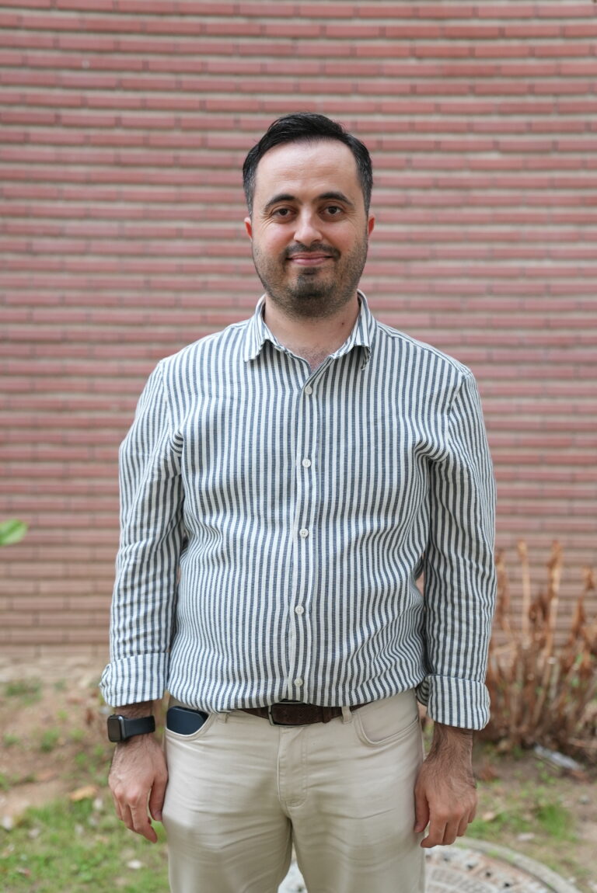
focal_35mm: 50
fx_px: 1242
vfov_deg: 39.6
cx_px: 298
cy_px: 446
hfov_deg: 27.0
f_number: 2.8
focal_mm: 50
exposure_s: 1/100
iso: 800
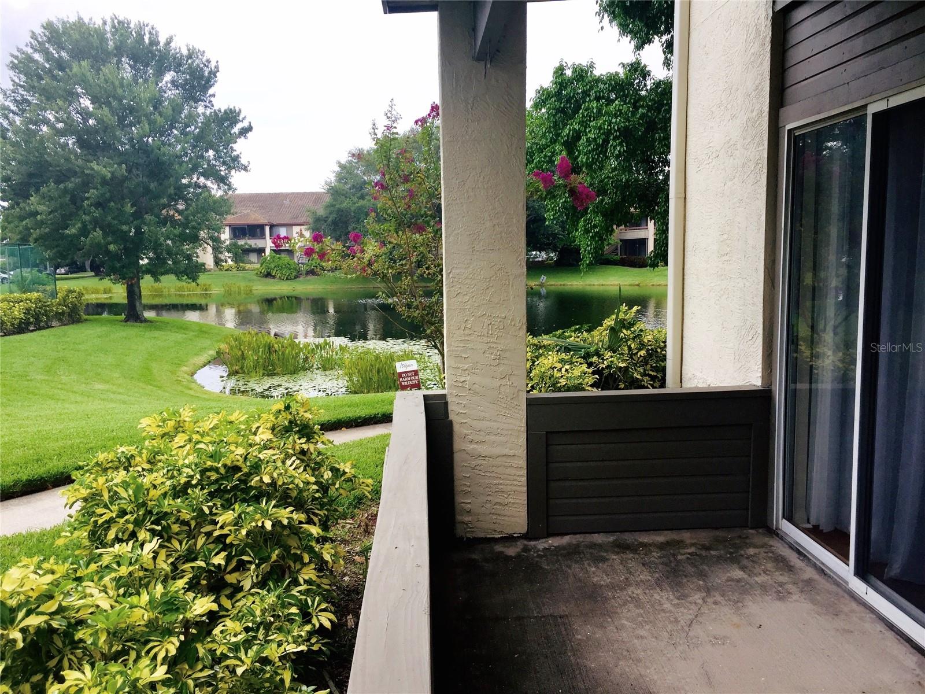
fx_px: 775
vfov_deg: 48.2
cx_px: 462
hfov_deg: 61.7
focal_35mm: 29
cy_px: 347
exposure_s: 1/388
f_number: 2.2
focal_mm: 4.15
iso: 32
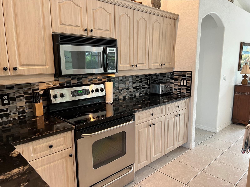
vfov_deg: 53.1
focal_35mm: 26
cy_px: 94
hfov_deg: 67.3
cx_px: 125
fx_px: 188
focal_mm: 5.7
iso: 125
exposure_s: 1/60
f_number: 1.5
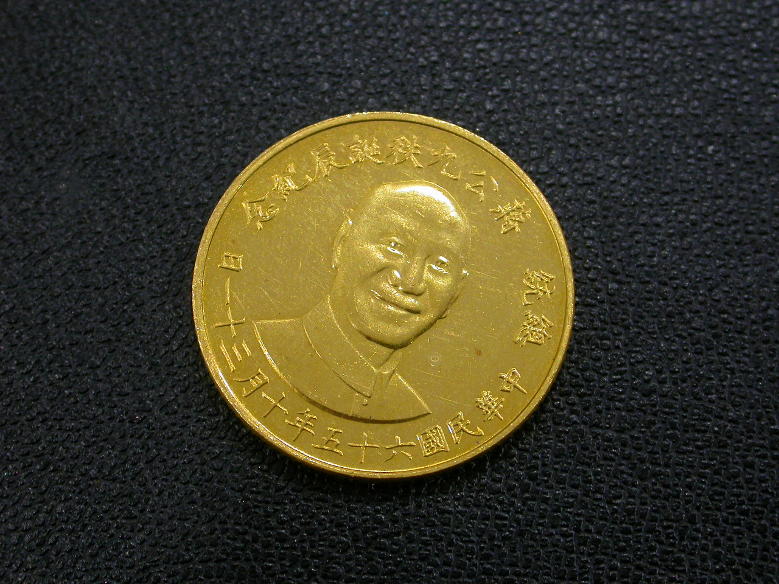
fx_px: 2340
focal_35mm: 104
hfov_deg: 18.9
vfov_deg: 14.2
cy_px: 292
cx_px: 390
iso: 100
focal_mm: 21.5
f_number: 4
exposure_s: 1/10.6
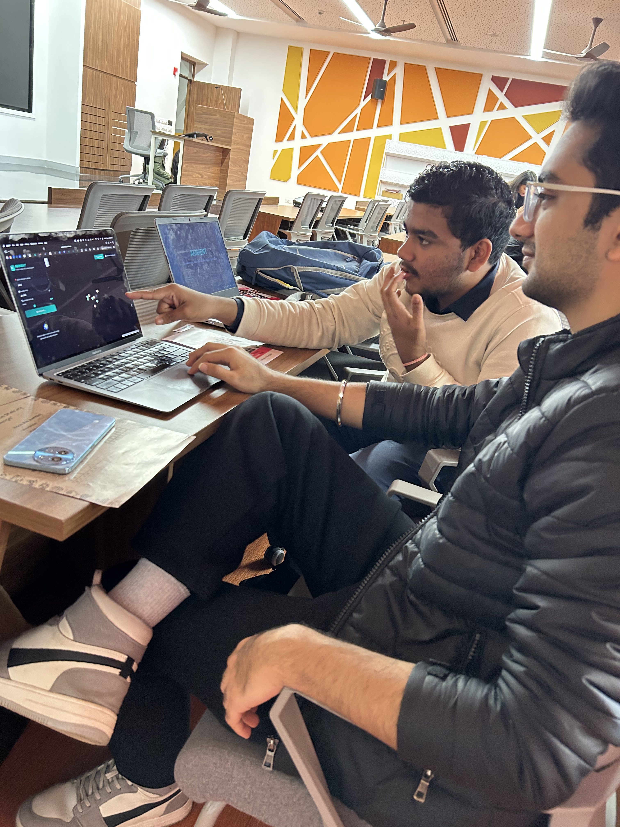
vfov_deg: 67.3
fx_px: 621
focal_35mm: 26
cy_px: 414
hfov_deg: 53.1
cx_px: 310
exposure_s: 1/50
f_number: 1.5
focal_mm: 5.7
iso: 500
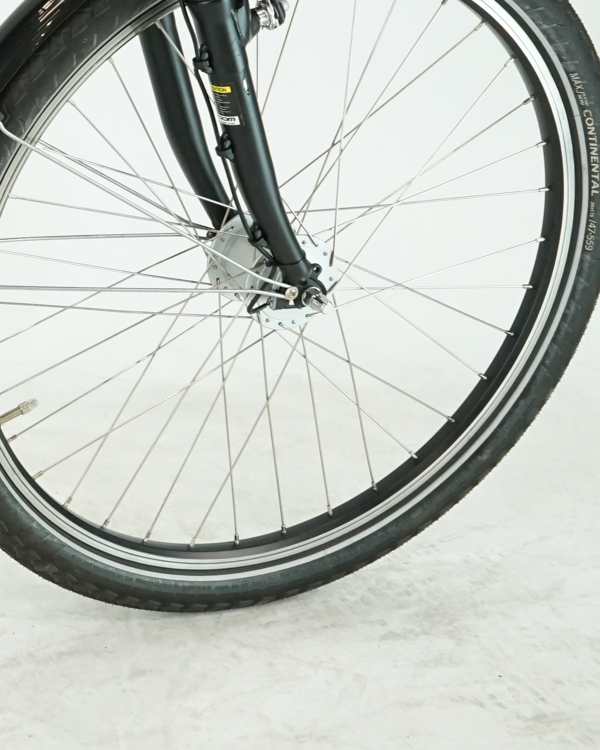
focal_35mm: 89
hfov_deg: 15.0
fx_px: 1976
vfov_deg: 21.0
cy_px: 59
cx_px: -490
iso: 1600
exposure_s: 1/200
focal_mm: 28
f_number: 5.6
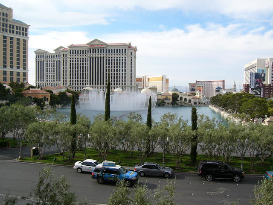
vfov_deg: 40.7
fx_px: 276
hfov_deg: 52.6
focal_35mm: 35
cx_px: 136
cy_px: 102
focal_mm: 5.8
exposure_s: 1/80
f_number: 8
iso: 50
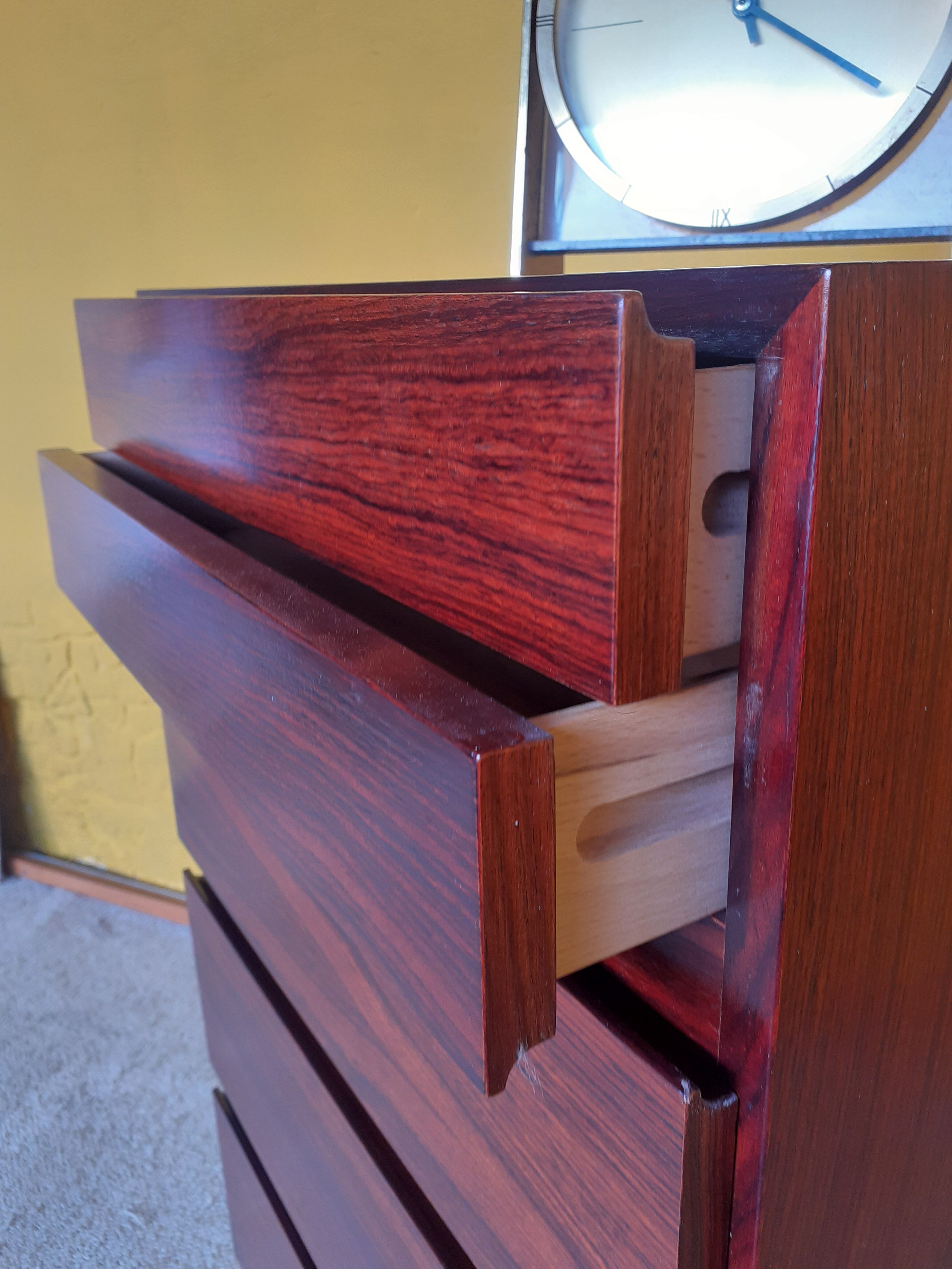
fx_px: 990
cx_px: 476
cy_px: 634
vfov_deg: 65.3
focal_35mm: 27
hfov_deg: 51.4
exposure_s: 1/50
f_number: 1.9
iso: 40
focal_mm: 3.6
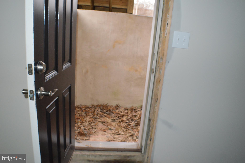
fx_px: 245
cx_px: 122
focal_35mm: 36
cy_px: 82
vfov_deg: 36.8
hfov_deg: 53.2
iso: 1000
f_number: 4
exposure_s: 1/60
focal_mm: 24
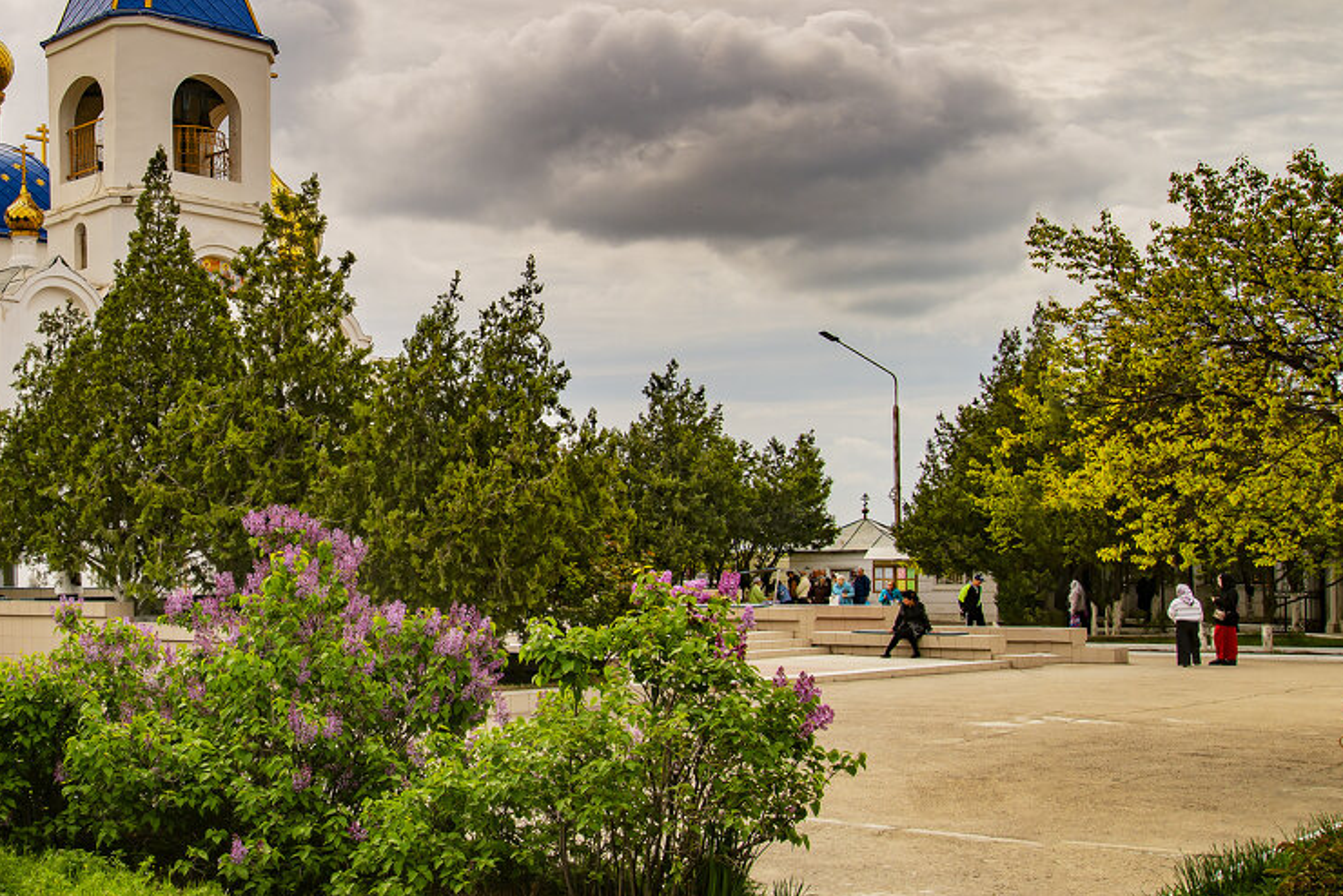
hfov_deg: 40.7
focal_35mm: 47
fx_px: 1754
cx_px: 339
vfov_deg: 28.5
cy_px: 289
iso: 125
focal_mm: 29
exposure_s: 1/125
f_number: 11
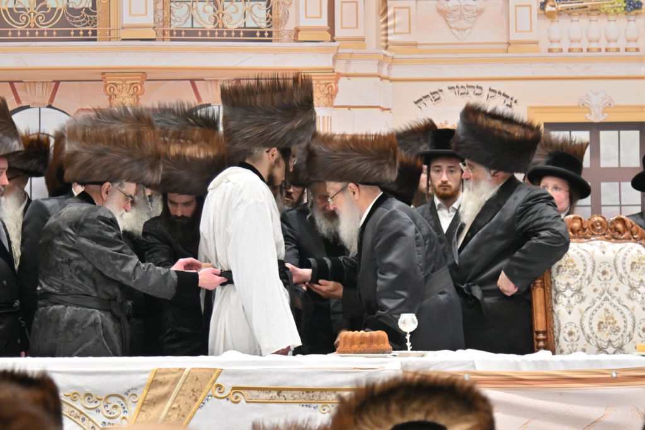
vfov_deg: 12.2
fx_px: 2006
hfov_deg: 18.3
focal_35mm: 112
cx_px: 322
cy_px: 215
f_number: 4
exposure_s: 1/320
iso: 640
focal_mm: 75
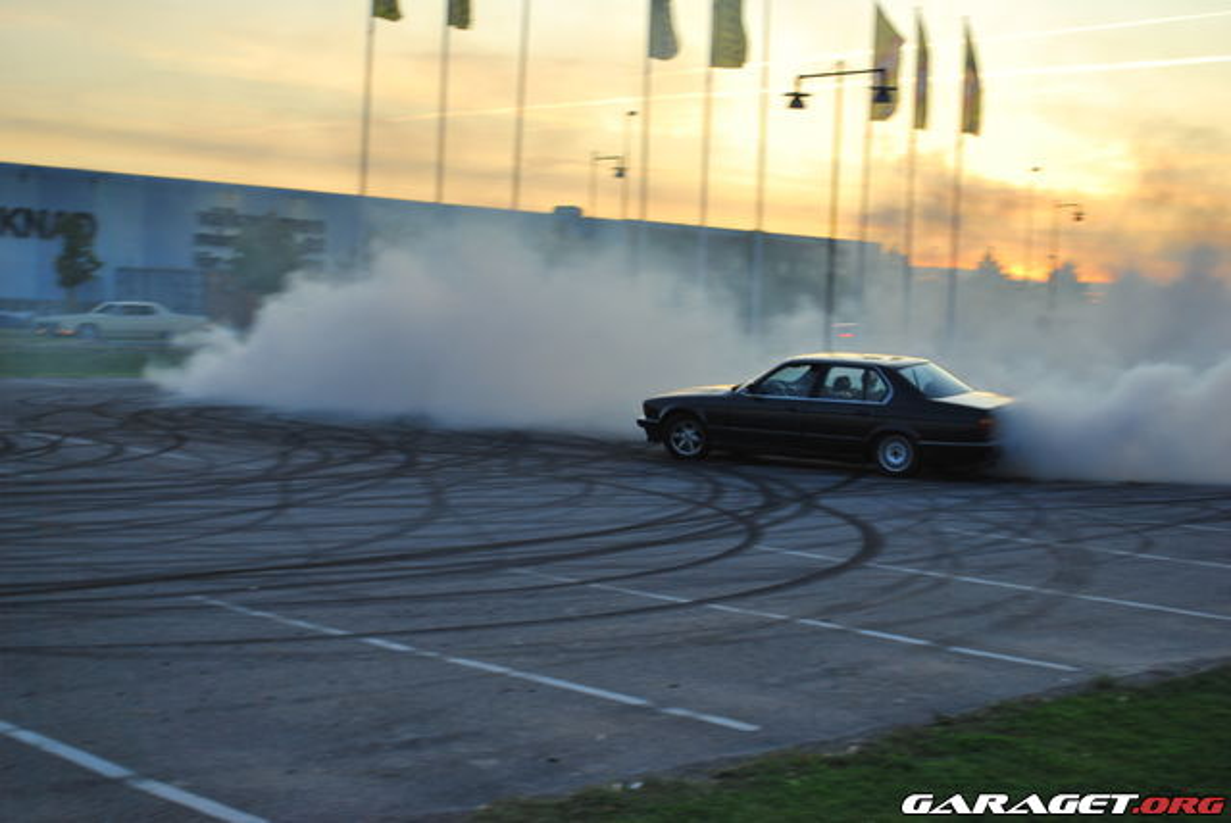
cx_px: 616
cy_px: 412
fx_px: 1848
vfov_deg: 25.1
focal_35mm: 54
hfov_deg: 36.8
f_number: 7.1
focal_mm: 36
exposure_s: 1/50
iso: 100
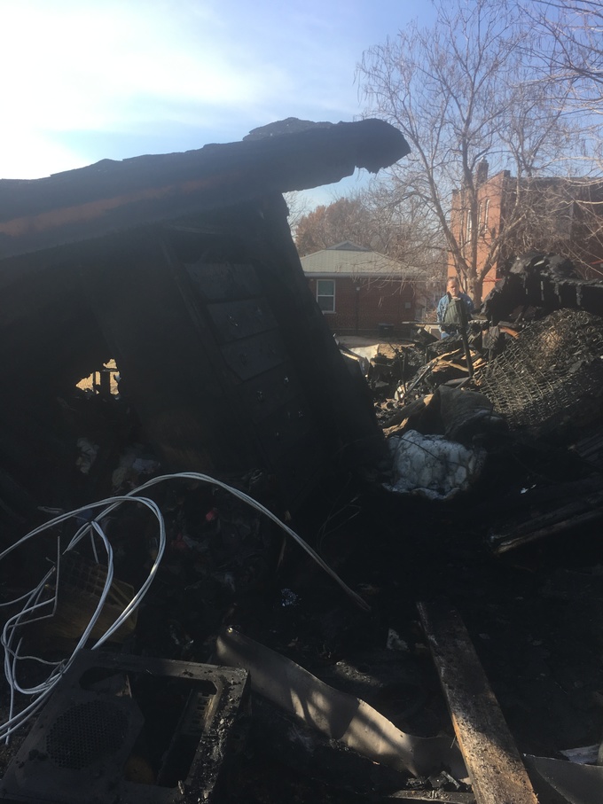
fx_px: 674
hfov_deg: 48.2
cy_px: 402
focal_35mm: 29
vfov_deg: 61.7
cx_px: 302
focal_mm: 4.15
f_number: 2.2
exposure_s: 1/625
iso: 25
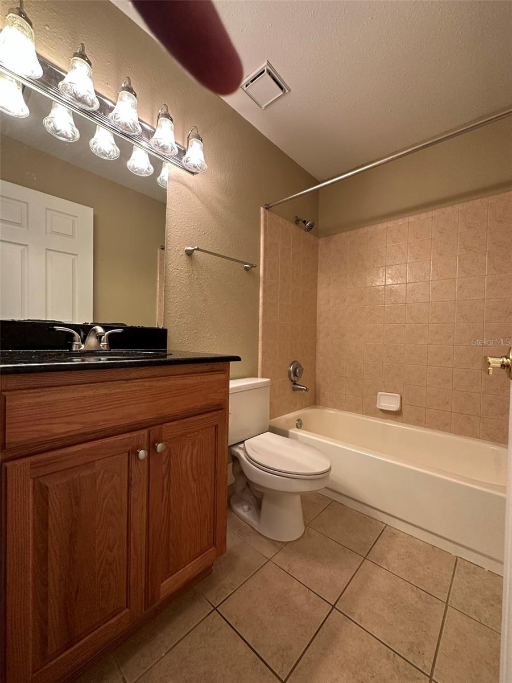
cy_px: 342
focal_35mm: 14
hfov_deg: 85.7
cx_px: 256
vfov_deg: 102.1
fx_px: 276
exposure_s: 1/60
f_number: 2.2
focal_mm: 2.22
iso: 250
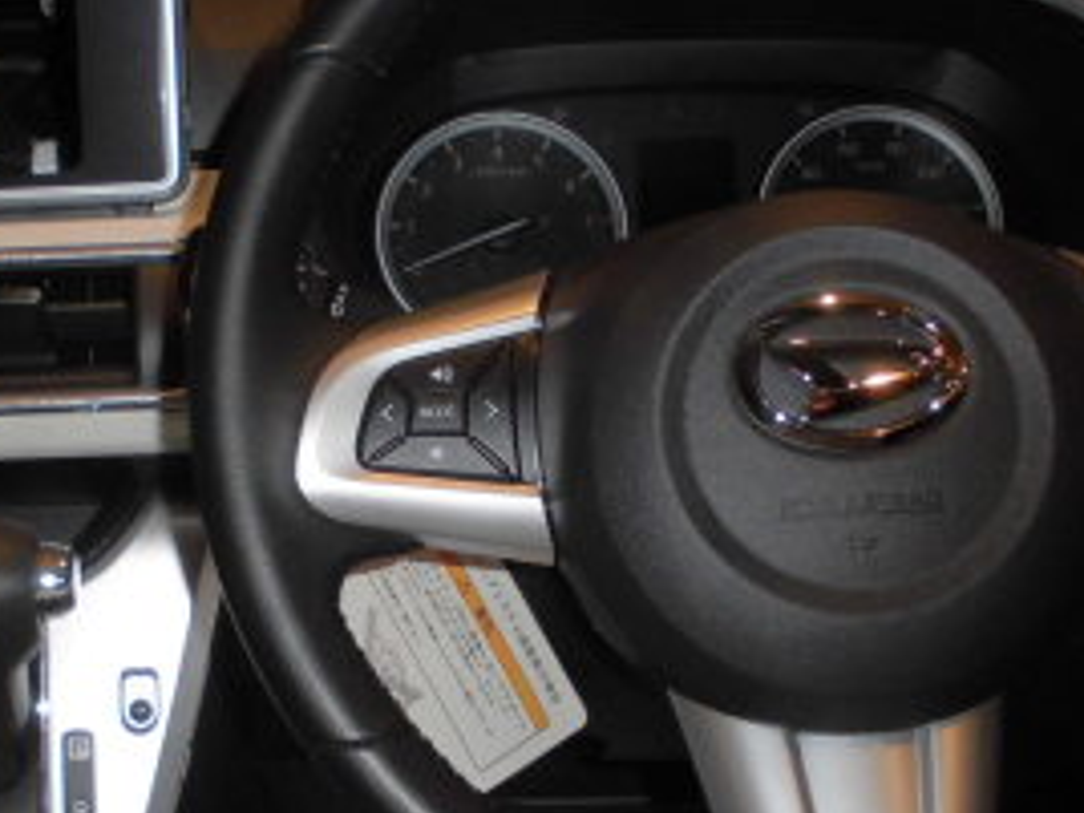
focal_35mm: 62
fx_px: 1942
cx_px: 392
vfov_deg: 23.6
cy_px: 502
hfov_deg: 31.0
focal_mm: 4.6
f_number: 3.5
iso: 100
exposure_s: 1/60
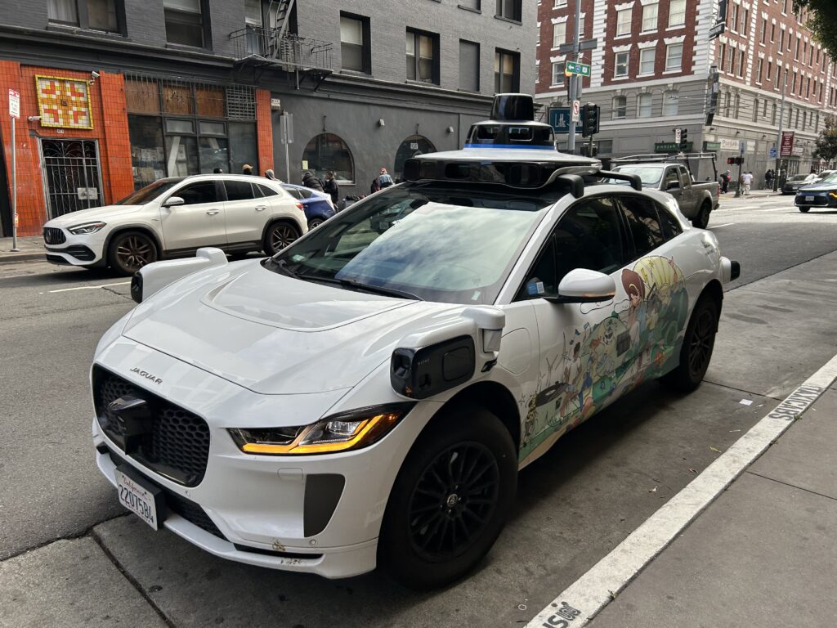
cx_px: 418
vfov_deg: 53.1
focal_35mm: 26
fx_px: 629
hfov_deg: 67.3
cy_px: 314
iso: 50
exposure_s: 1/932
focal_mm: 5.7
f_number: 1.5
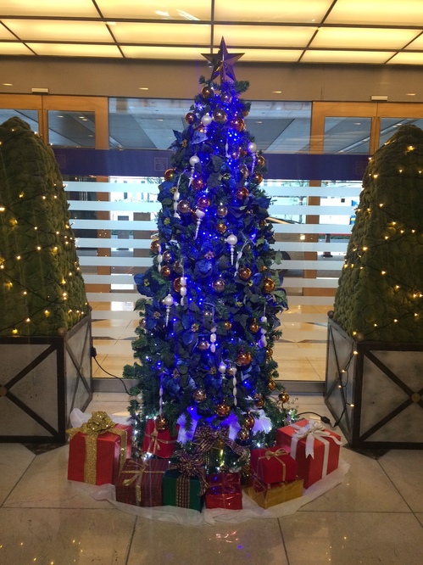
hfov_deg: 48.2
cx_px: 212
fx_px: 473
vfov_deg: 61.7
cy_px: 282
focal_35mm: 29
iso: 64
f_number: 2.2
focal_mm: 4.15
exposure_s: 1/30
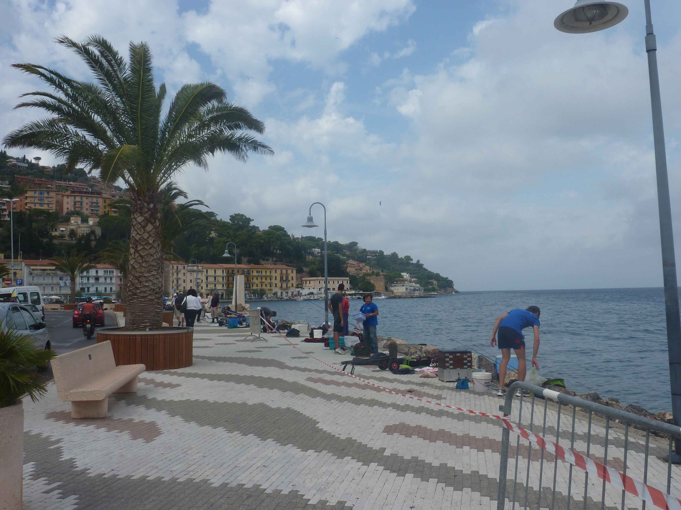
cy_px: 255
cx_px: 340
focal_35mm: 32
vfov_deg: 44.2
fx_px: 630
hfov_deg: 56.8
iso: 80
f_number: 5.6
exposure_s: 1/640
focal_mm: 5.3
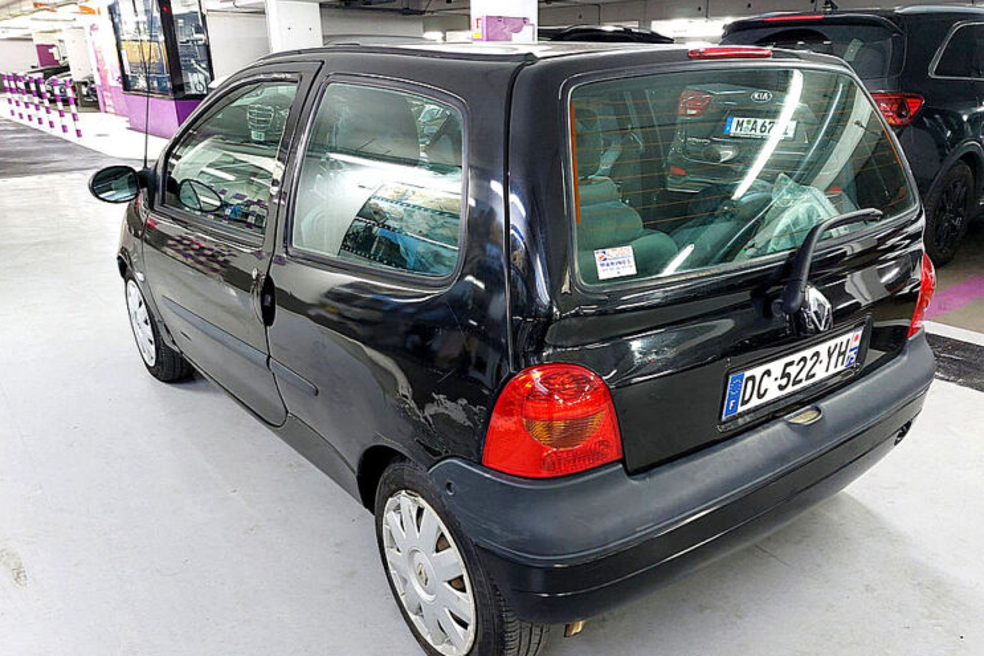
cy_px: 383
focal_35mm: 28
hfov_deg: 65.4
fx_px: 765
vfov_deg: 46.2
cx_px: 520
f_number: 1.8
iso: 400
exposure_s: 1/33
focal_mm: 5.23
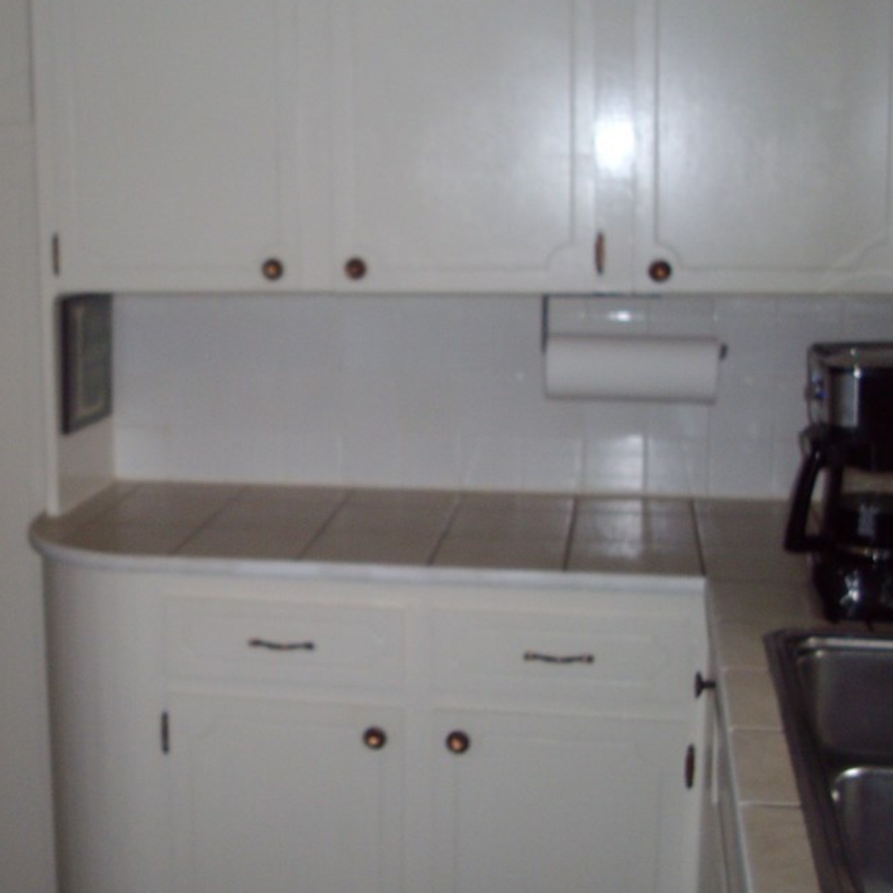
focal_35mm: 51
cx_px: 223
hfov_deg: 32.8
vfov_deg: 33.4
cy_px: 419
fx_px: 1489
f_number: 2.8
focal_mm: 6.2
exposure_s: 1/50
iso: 160
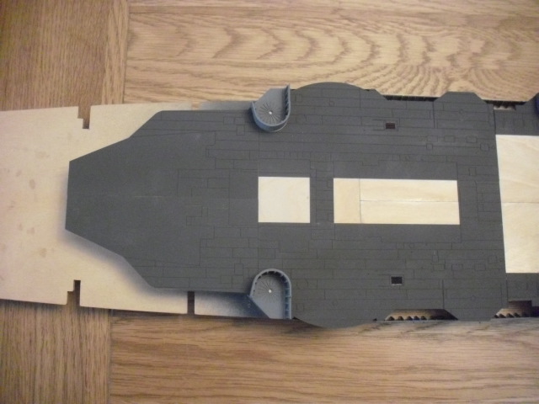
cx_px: 270
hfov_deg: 49.0
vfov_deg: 37.7
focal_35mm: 38
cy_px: 202
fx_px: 592
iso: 800
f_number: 2.8
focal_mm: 6.2
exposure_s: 1/30
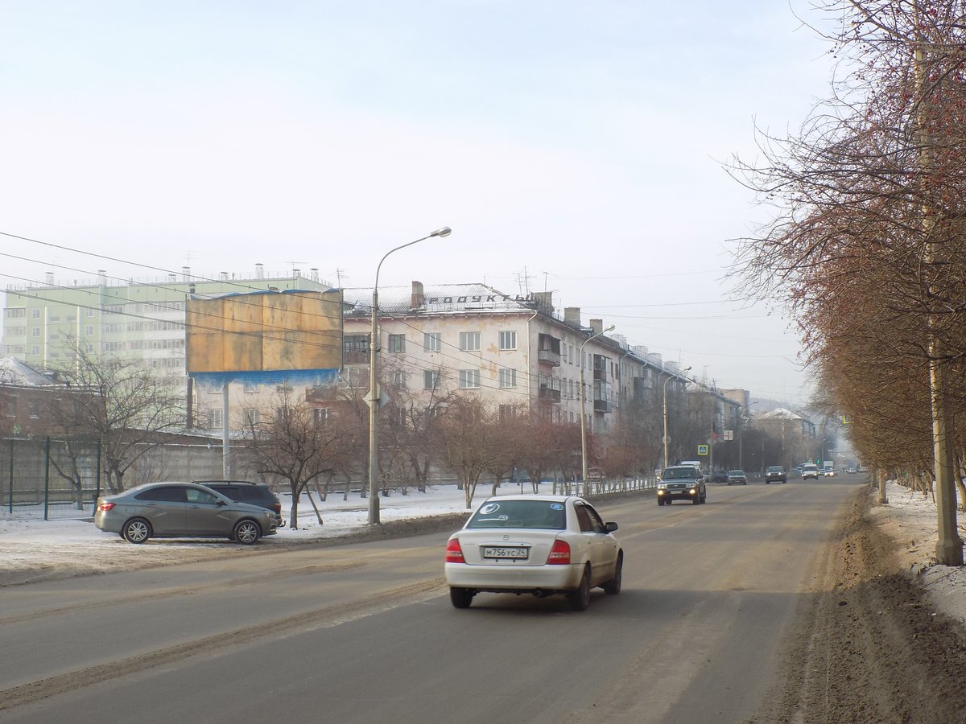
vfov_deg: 28.0
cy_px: 362
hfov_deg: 36.8
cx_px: 483
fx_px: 1451
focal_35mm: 52
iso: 80
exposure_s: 1/200
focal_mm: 9.3
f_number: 3.9
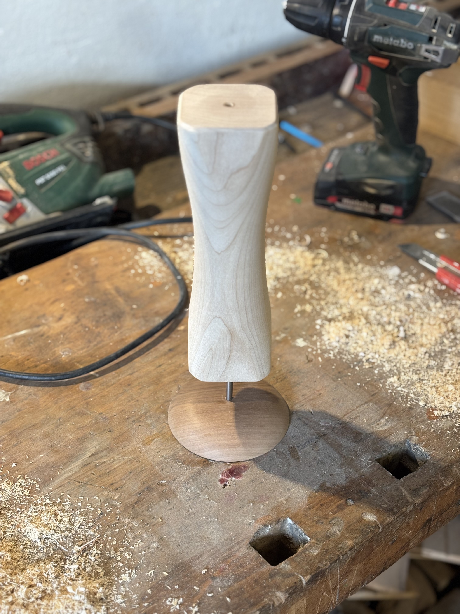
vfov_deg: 36.8
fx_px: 921
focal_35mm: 52
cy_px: 307
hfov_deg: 28.0
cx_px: 230
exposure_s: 1/33
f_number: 1.6
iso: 125
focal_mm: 5.96
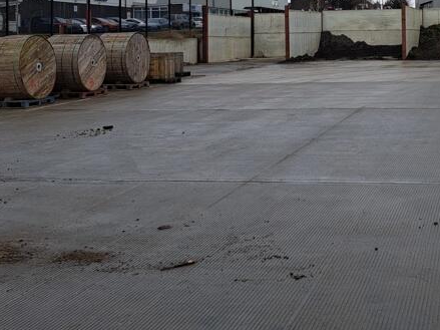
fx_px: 712
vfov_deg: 25.4
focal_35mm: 56
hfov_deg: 33.4
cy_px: 42
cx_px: 350
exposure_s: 1/118
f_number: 1.8
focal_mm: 5.23
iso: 50
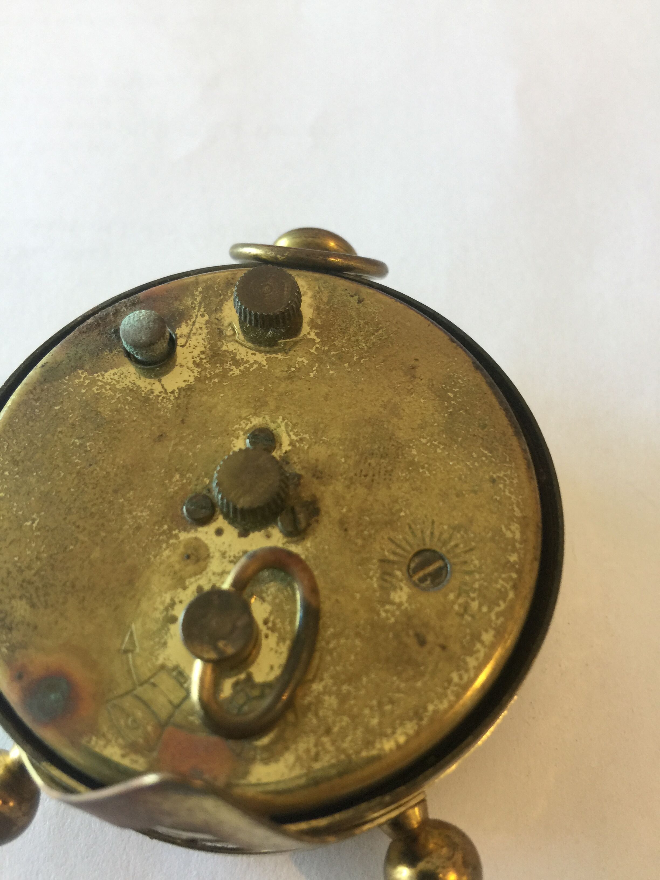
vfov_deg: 61.7
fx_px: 737
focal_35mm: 29
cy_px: 440
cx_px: 330
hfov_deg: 48.2
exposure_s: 1/17
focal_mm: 4.15
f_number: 2.2
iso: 64
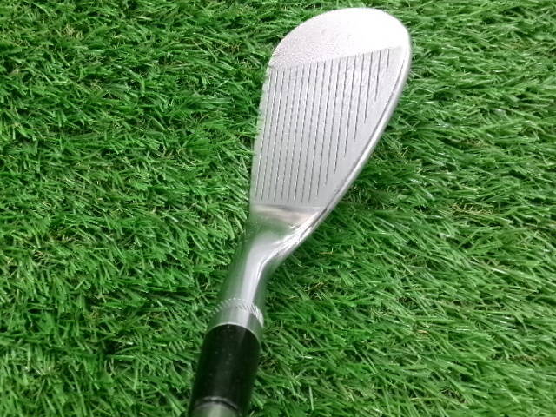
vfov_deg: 49.7
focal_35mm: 28
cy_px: 208
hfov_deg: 63.4
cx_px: 278
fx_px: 450
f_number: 3.9
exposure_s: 1/34
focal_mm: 5.1
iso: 800
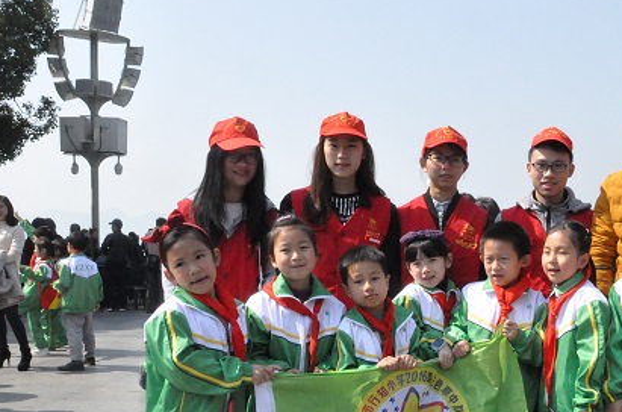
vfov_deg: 28.6
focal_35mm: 46
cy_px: 318
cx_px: 519
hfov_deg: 40.6
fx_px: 793
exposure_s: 1/1000
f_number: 22
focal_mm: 18
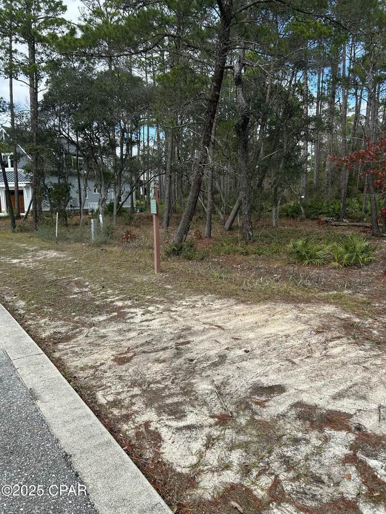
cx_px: 193
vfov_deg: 67.3
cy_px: 257
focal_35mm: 26
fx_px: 387
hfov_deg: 53.1
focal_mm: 5.7
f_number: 1.5
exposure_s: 1/1224
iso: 50
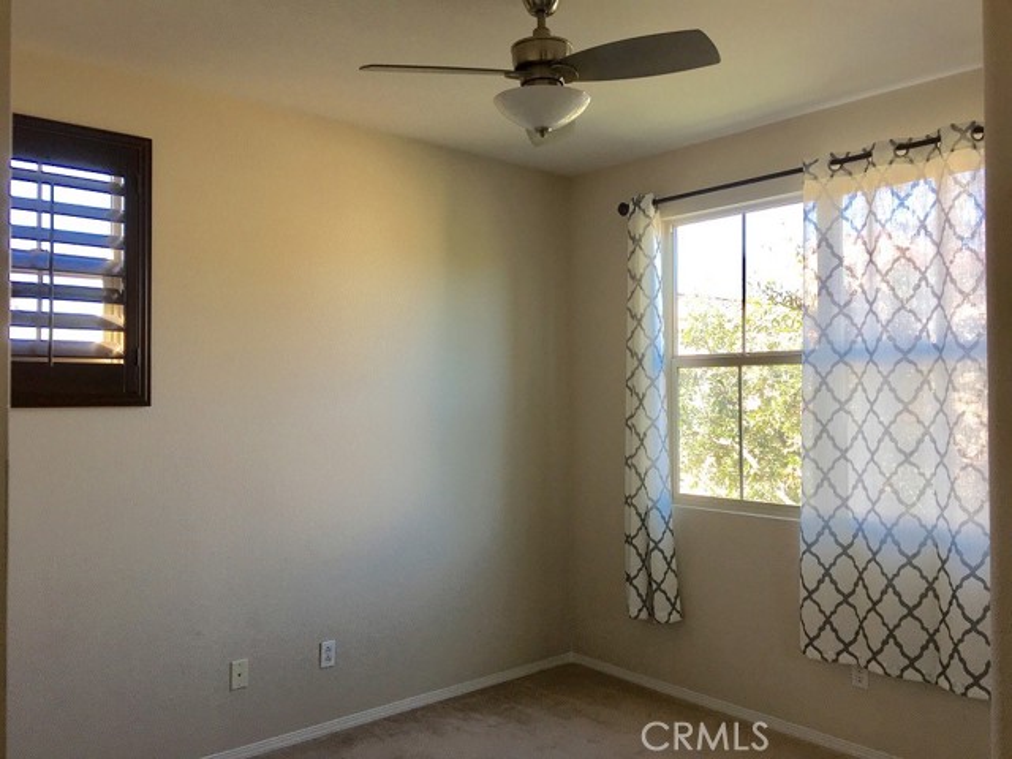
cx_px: 506
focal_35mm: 29
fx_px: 848
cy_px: 380
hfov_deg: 61.7
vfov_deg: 48.2
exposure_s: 1/60
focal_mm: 4.15
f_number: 2.2
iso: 32
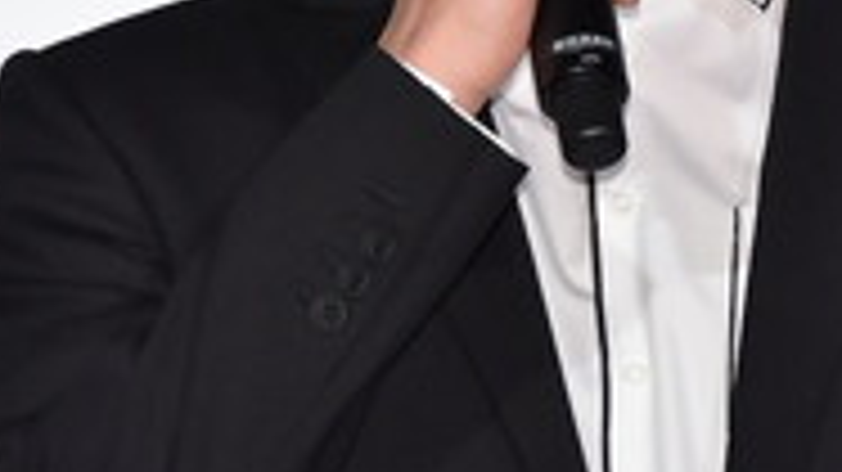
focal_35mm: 840
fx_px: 18746
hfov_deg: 2.6
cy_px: -191
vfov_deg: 1.4
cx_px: 513
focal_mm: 300
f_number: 7.1
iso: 3200
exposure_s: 1/200
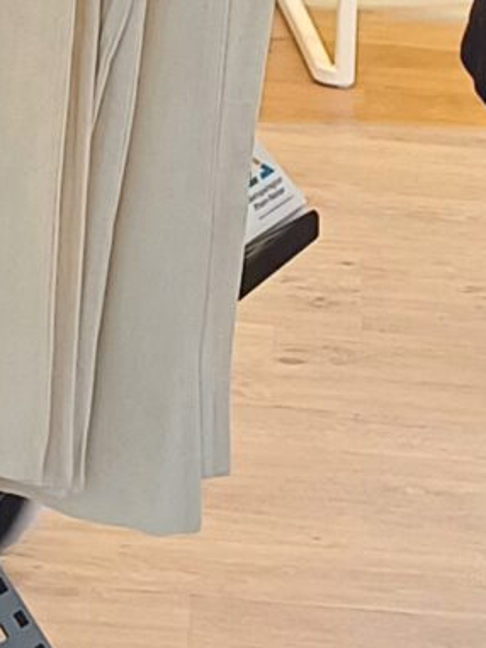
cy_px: -599
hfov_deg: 8.7
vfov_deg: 10.8
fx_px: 3143
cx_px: -153
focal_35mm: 168
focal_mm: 4.65
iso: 200
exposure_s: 1/50
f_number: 1.8
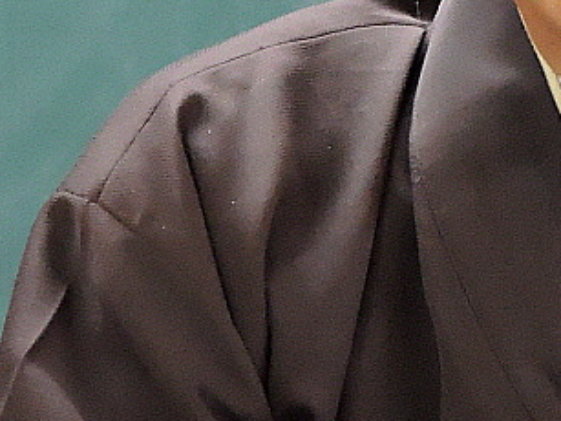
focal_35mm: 1451
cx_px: 621
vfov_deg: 1.0
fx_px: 23506
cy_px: -60
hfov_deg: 1.4
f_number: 4.9
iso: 1400
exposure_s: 1/15
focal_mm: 77.5
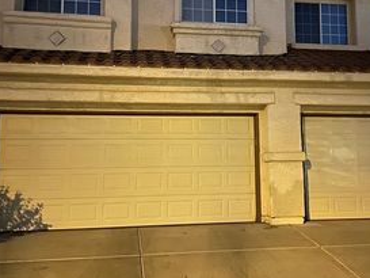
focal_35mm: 44
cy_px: 92
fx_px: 471
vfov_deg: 32.6
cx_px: 226
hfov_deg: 42.7
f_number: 1.78
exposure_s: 1/9
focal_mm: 6.86
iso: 2000
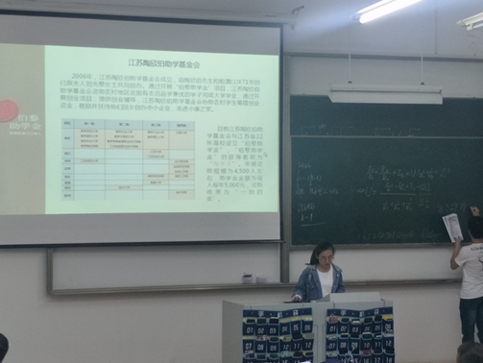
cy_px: 195
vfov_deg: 45.5
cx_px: 249
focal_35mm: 31
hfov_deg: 58.3
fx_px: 433
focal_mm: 4.1
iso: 219
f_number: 1.7
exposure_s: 1/33
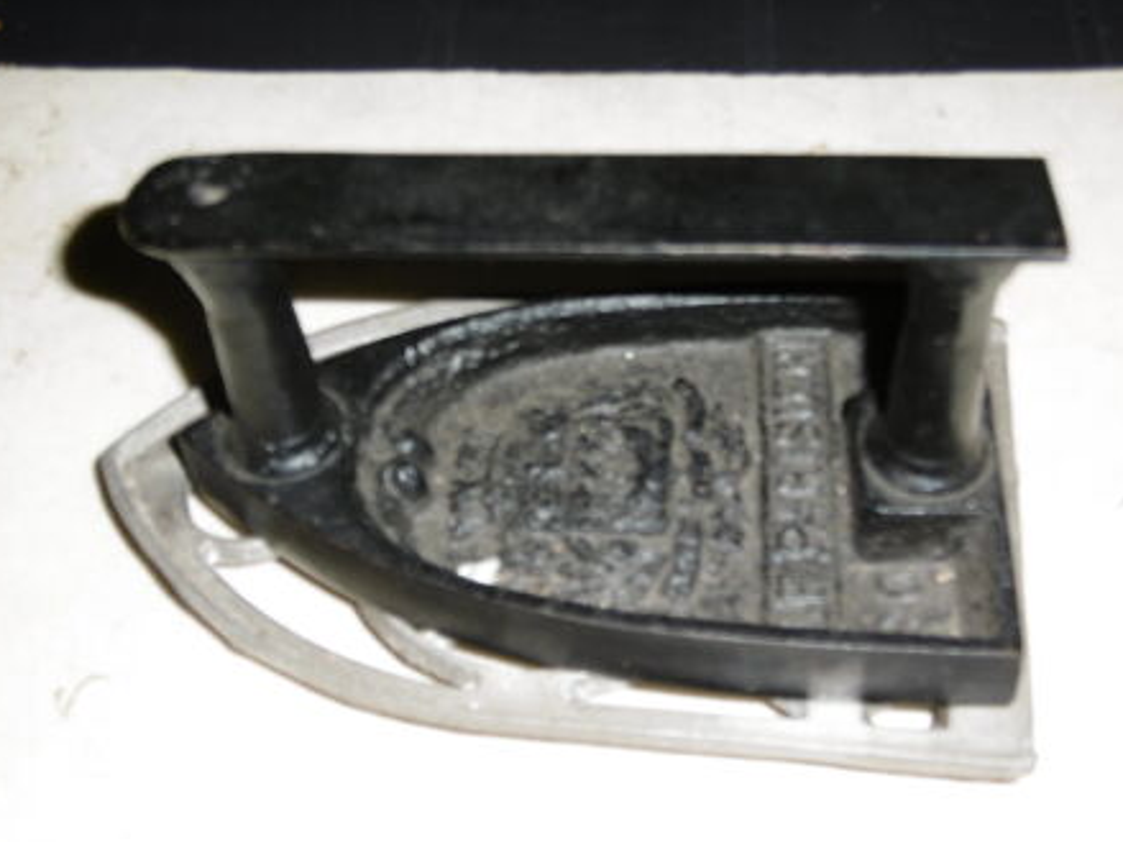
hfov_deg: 40.4
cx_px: 581
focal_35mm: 47
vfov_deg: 30.9
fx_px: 1524
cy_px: 440
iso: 100
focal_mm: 7.7
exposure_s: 1/60
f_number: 3.8
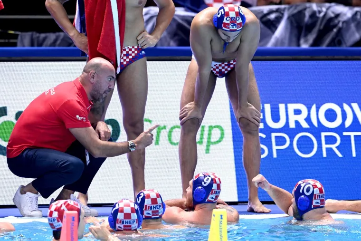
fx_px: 4012
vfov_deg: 3.4
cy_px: 120
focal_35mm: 400
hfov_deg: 5.2
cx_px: 180
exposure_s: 1/1000
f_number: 4
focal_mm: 400
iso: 4000
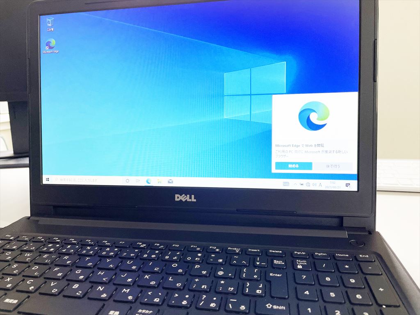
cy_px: 158
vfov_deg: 53.1
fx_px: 315
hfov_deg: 67.3
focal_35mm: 26
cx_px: 210
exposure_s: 1/60
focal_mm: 4.2
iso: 64
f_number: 1.6
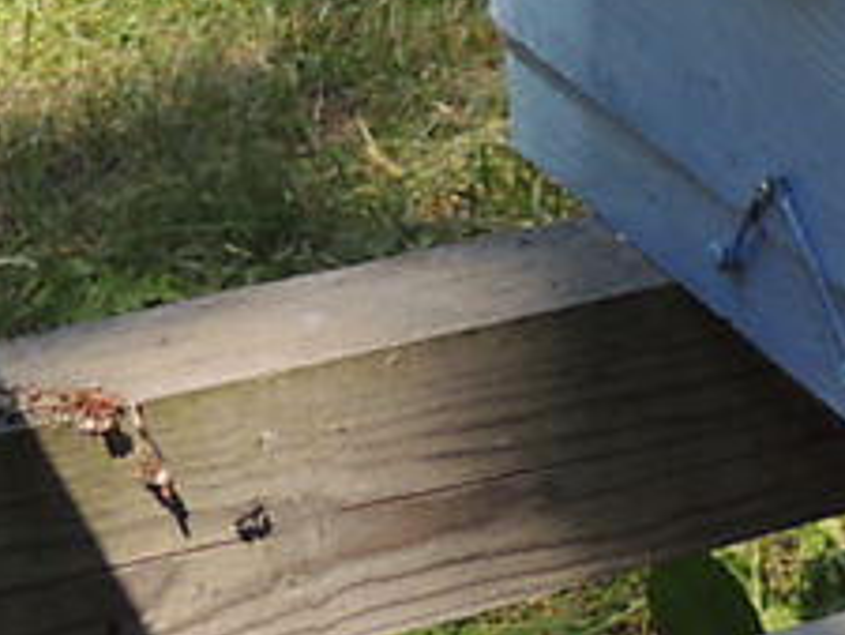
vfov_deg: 9.5
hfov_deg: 12.1
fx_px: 3737
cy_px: -278
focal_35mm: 153
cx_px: 1363
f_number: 3.4
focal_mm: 7.6
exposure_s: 1/500
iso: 100
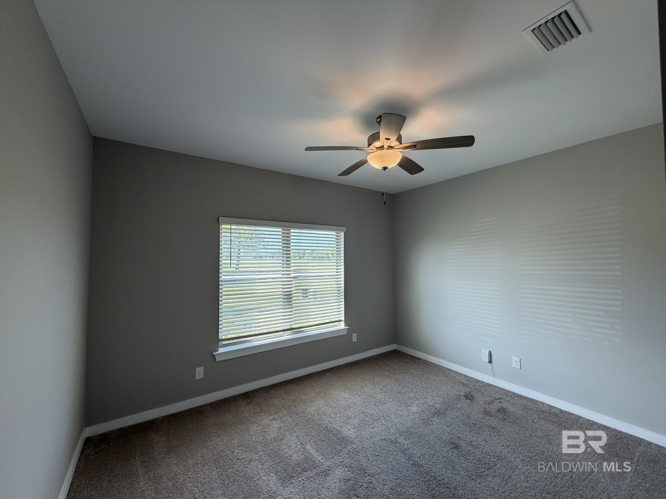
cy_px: 250
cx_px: 333
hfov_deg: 102.1
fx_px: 269
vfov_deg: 85.7
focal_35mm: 14
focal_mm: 2.22
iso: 100
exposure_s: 1/120
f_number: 2.2
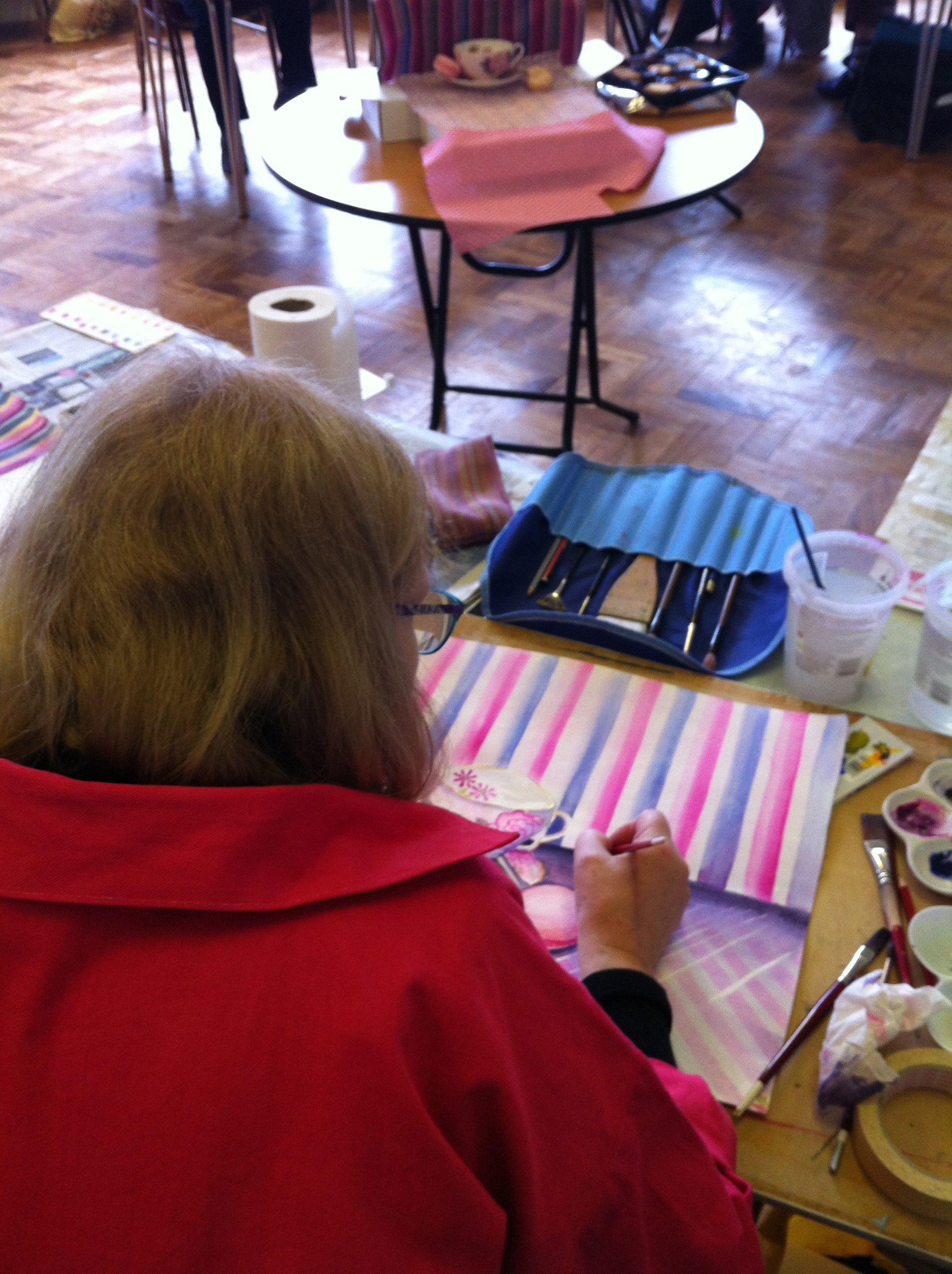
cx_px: 476
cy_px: 637
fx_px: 1287
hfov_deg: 40.6
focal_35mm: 35
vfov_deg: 52.7
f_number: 2.8
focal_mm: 3.85
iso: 100
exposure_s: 1/15
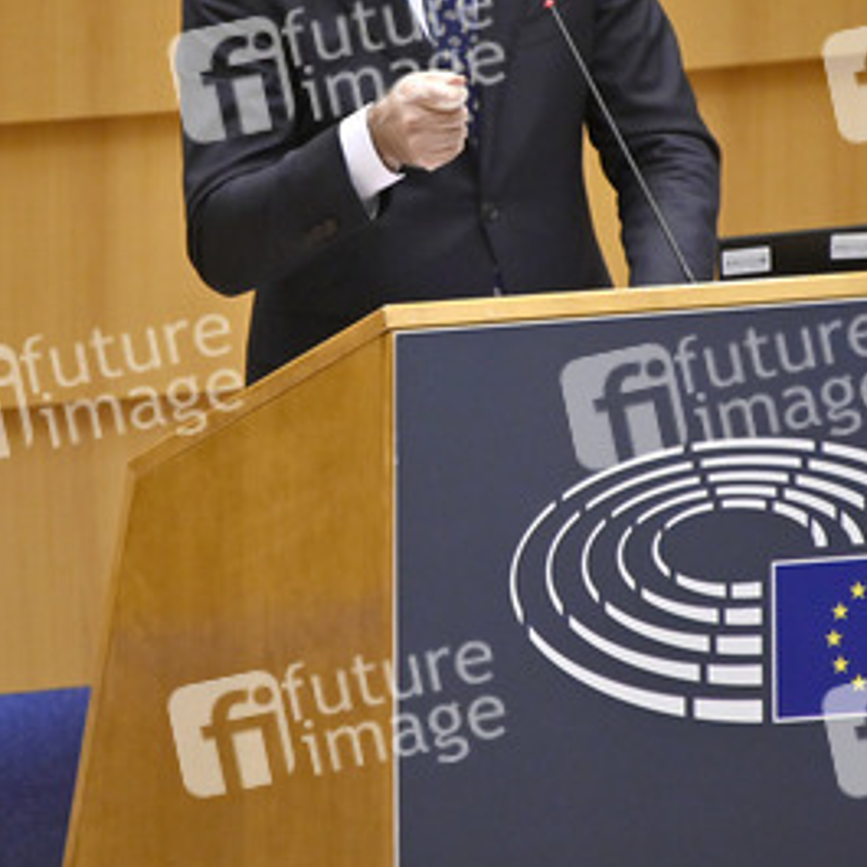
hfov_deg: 2.7
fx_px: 18192
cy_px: 229
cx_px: 434
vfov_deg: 2.7
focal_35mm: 642
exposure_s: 1/400
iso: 3200
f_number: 6.3
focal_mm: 500
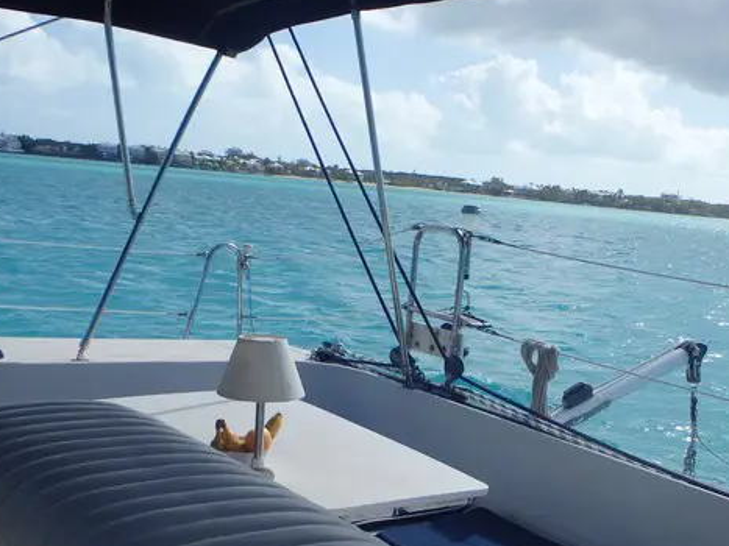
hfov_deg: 39.5
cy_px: 413
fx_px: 1011
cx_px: 426
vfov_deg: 29.7
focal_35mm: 48
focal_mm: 5
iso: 125
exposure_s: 1/200
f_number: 11
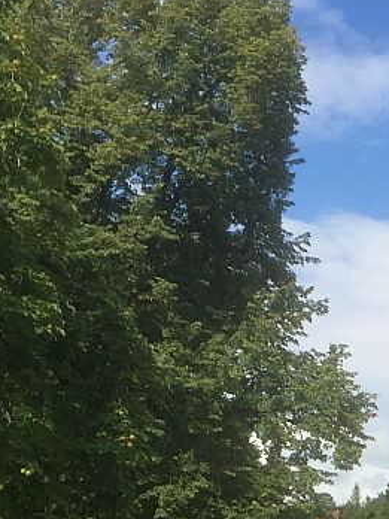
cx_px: 450
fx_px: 1334
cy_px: 660
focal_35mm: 89
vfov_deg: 20.3
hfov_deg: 16.0
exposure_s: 1/1883
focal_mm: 4.15
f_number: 2.2
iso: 32
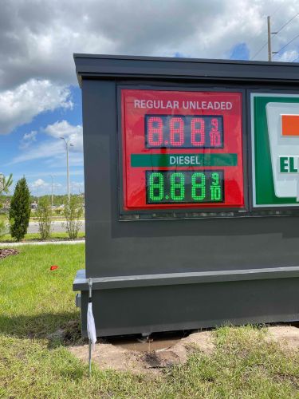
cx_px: 150
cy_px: 200
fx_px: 299
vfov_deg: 67.3
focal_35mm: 26
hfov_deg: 53.1
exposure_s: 1/1678
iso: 32
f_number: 1.8
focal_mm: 4.25
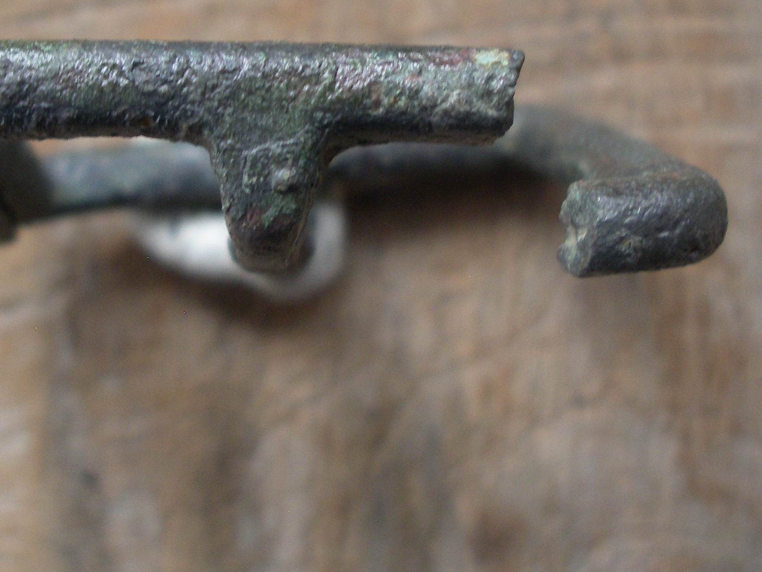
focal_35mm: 69
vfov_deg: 21.1
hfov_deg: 28.1
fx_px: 1520
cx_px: 322
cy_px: 114
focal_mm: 7.8
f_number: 2.8
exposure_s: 1/30
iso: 200
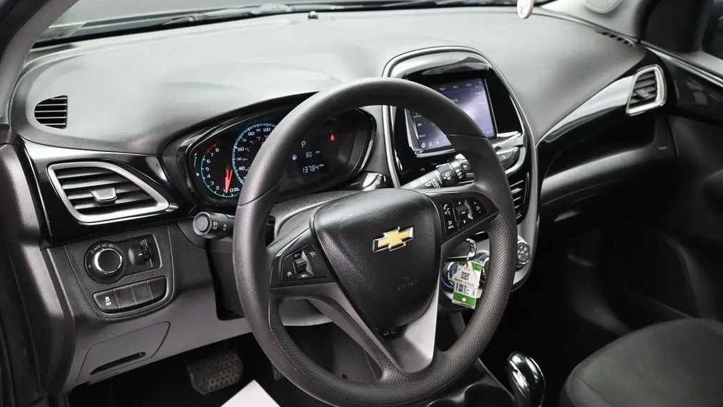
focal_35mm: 40
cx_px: 360
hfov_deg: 51.0
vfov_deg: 30.0
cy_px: 221
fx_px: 758
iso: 1400
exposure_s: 1/125
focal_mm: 25
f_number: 4.2
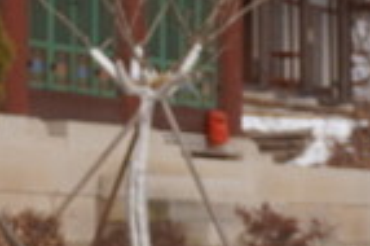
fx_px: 2464
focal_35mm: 240
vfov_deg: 5.7
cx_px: -140
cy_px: -26
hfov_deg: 8.4
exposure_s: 1/160
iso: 125
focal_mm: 38
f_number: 5.6
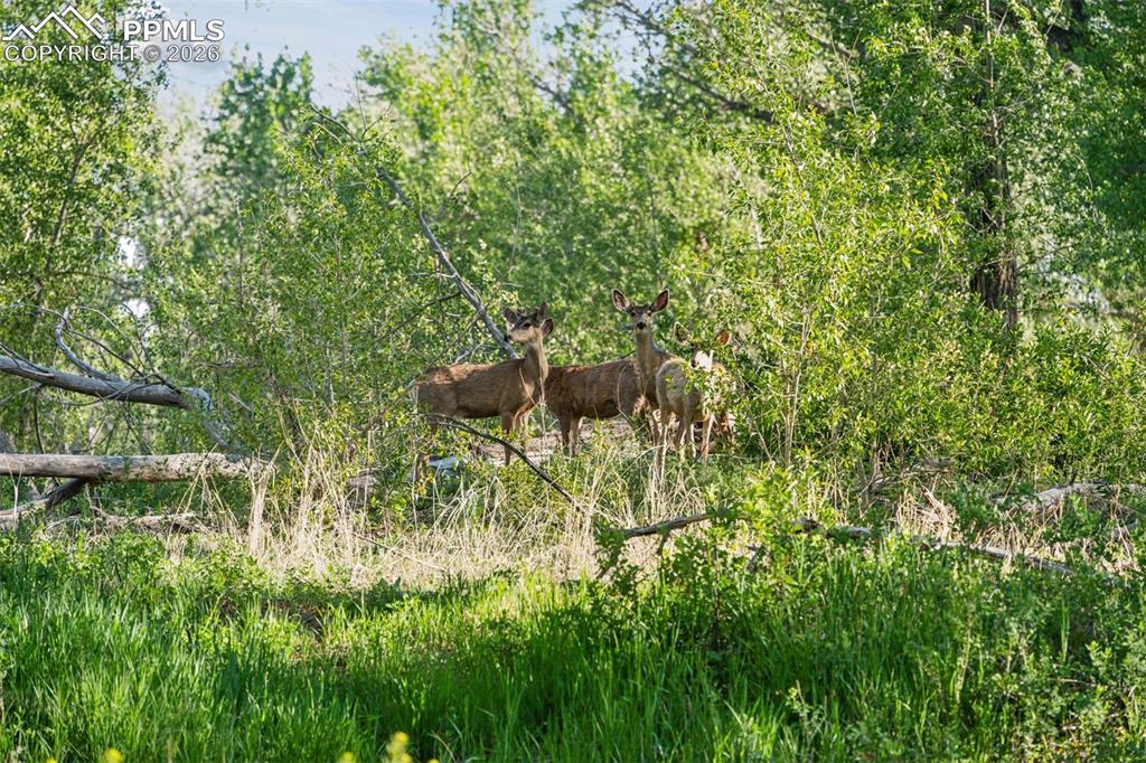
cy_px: 382
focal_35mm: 200
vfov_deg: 6.9
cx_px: 573
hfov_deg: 10.3
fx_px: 6364
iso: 400
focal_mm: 200
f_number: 6.3
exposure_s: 1/320
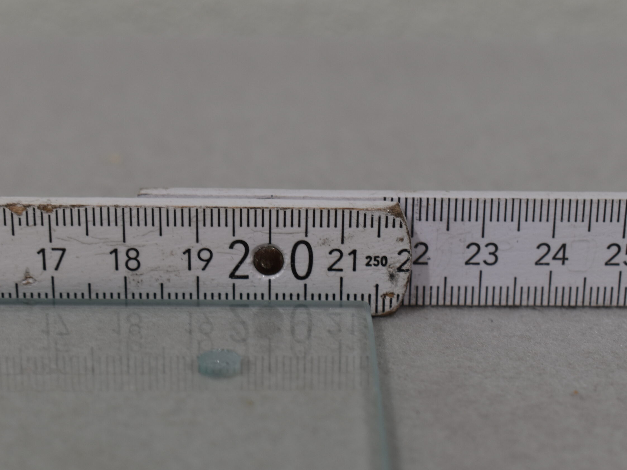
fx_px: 1486
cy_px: 237
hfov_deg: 23.8
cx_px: 339
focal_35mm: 82
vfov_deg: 18.0
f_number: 8
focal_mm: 50
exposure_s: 1/60
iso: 280
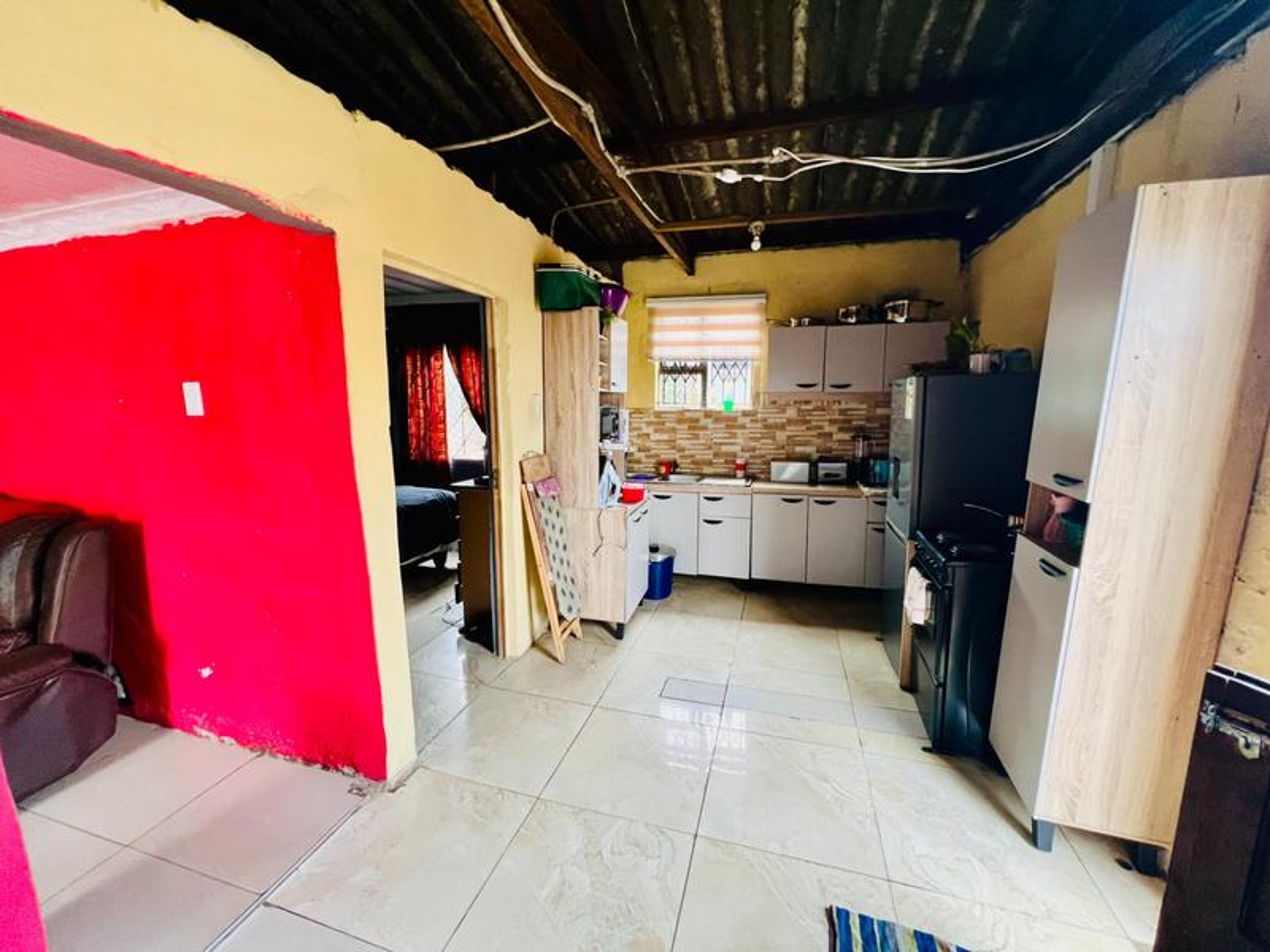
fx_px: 477
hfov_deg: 106.2
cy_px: 476
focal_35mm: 13
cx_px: 635
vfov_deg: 89.9
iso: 250
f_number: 1.8
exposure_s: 1/50
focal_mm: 1.57
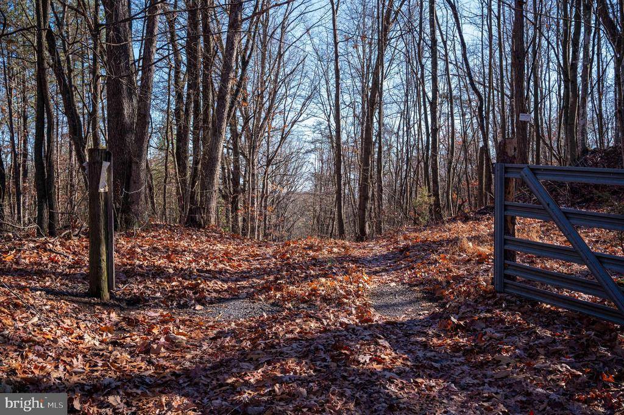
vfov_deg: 37.8
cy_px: 208
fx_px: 606
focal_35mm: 35
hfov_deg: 54.5
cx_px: 312
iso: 400
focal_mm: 35
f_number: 8
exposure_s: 1/250
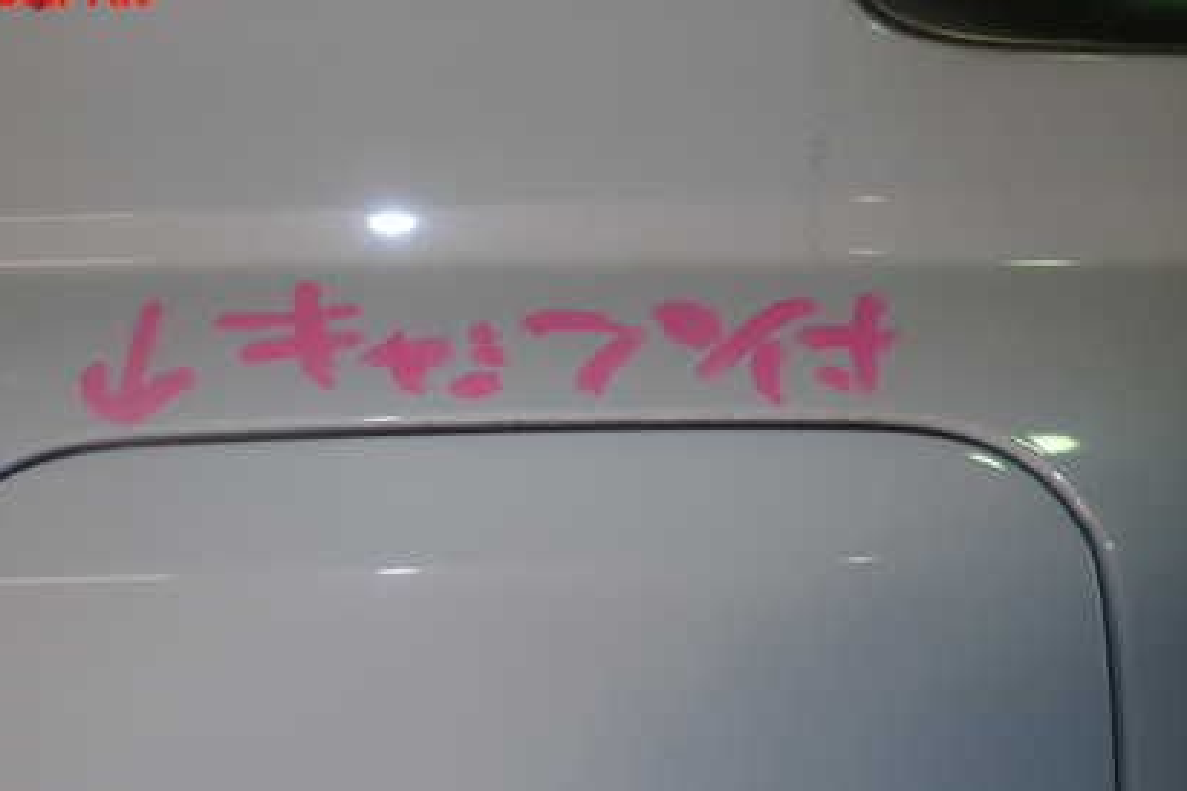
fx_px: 1253
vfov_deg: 34.3
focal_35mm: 38
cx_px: 491
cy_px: 600
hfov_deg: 50.5
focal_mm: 4.5
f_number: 5.6
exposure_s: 1/30
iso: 200
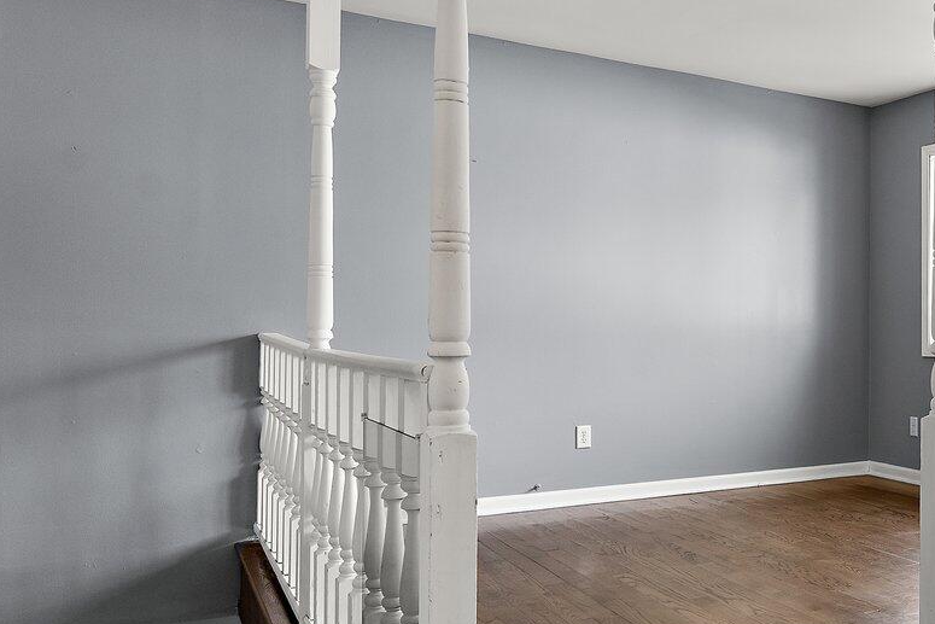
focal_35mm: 37
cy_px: 302
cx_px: 959
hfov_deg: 43.5
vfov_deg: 36.0
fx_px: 961
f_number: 8
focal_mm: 14
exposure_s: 1/5
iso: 400
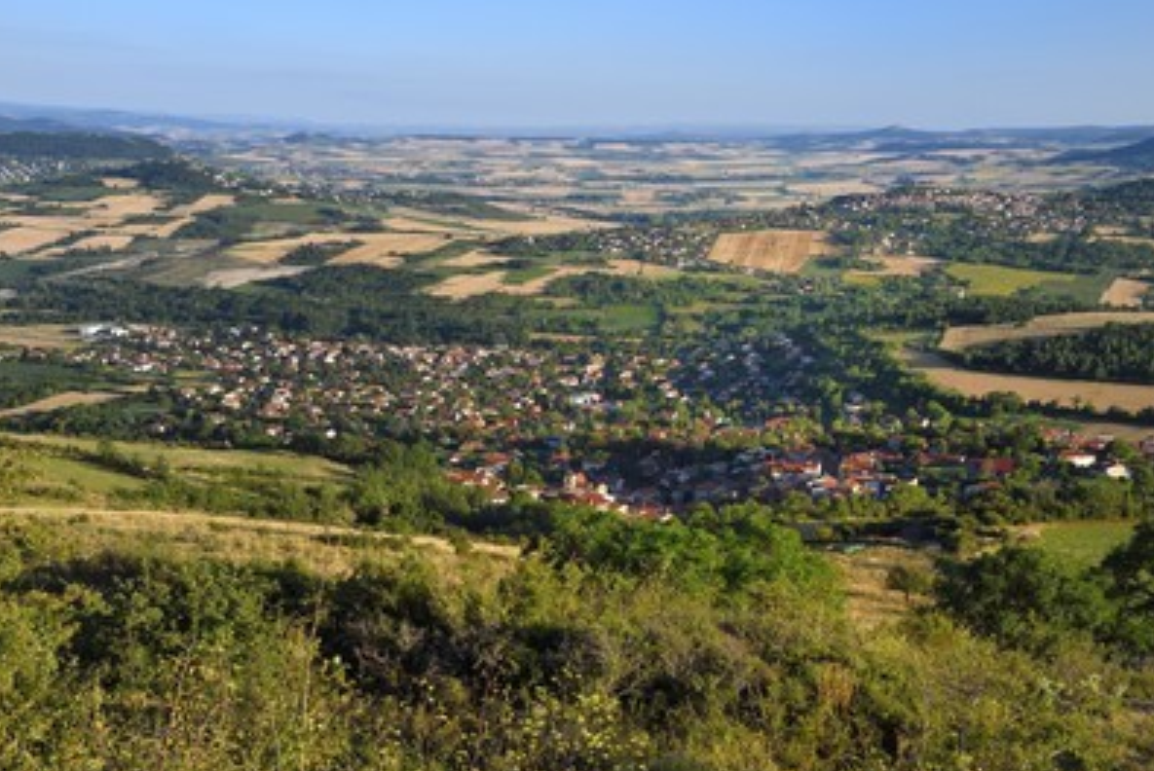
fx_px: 1636
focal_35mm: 51
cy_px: 383
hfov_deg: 38.9
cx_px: 584
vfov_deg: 26.5
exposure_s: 1/250
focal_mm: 48
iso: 200
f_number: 10
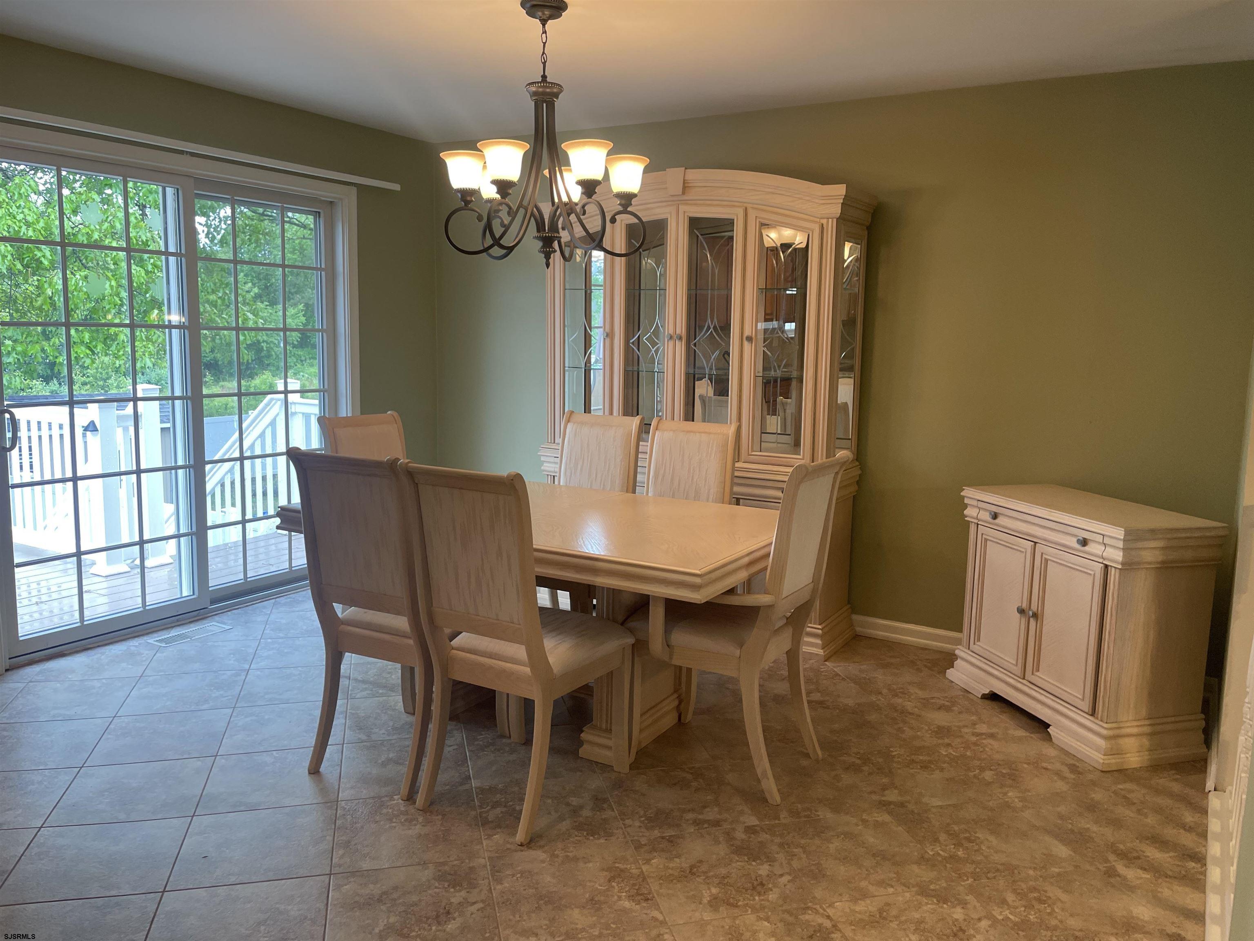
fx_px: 942
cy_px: 470
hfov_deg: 67.3
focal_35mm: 26
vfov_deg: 53.1
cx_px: 627
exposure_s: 1/120
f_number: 1.6
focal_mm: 4.2
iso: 100
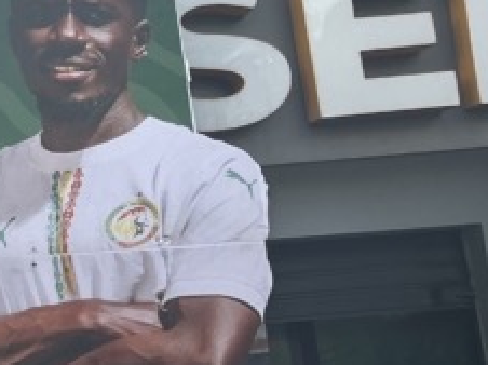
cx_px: -615
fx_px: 1662
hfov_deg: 13.3
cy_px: 136
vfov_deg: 12.5
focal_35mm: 118
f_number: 1.6
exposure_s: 1/254
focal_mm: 5.1
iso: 40
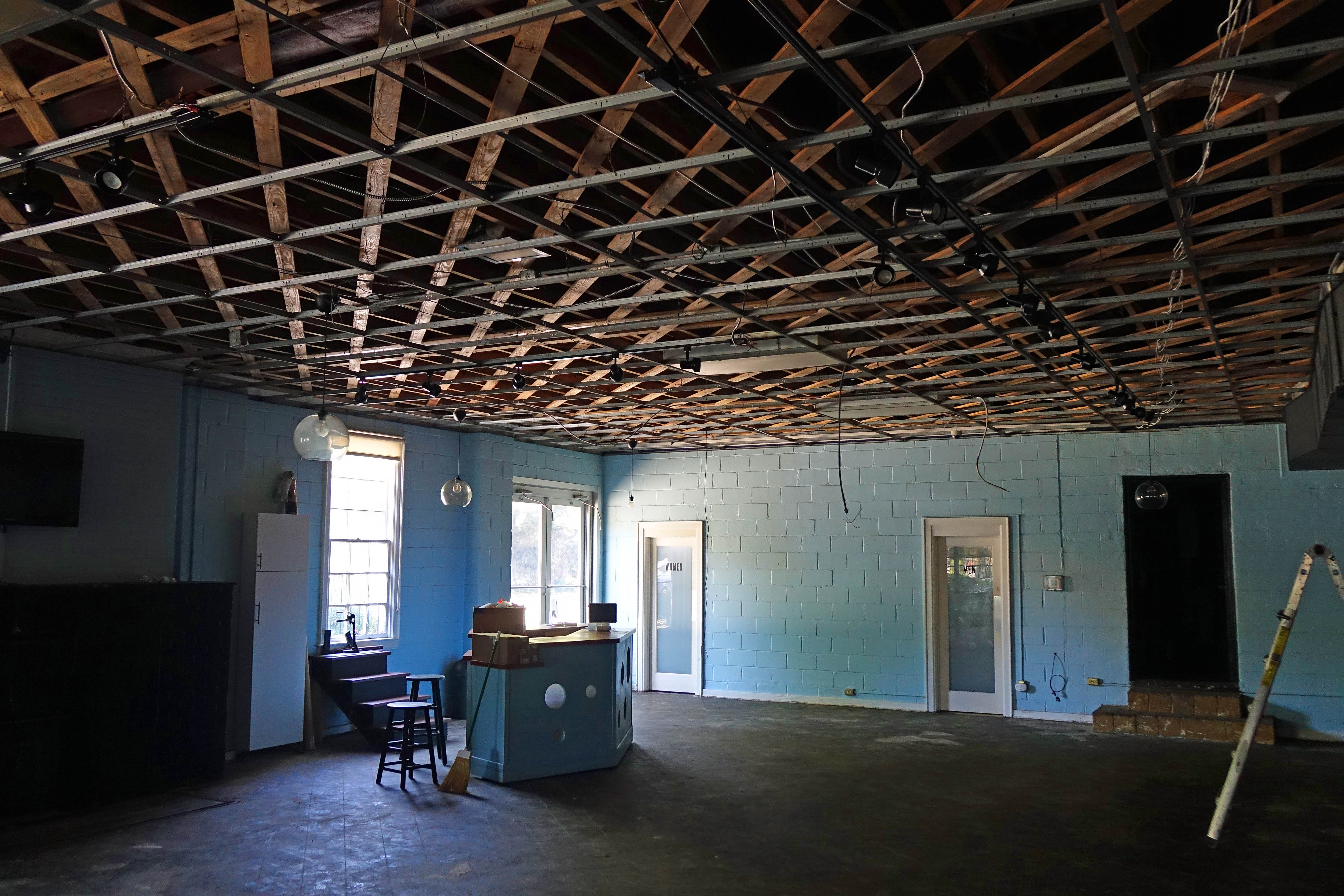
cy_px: 448
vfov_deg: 43.6
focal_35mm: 30
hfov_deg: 61.9
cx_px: 672
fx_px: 1120
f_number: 2.8
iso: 800
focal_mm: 11.13
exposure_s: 1/30
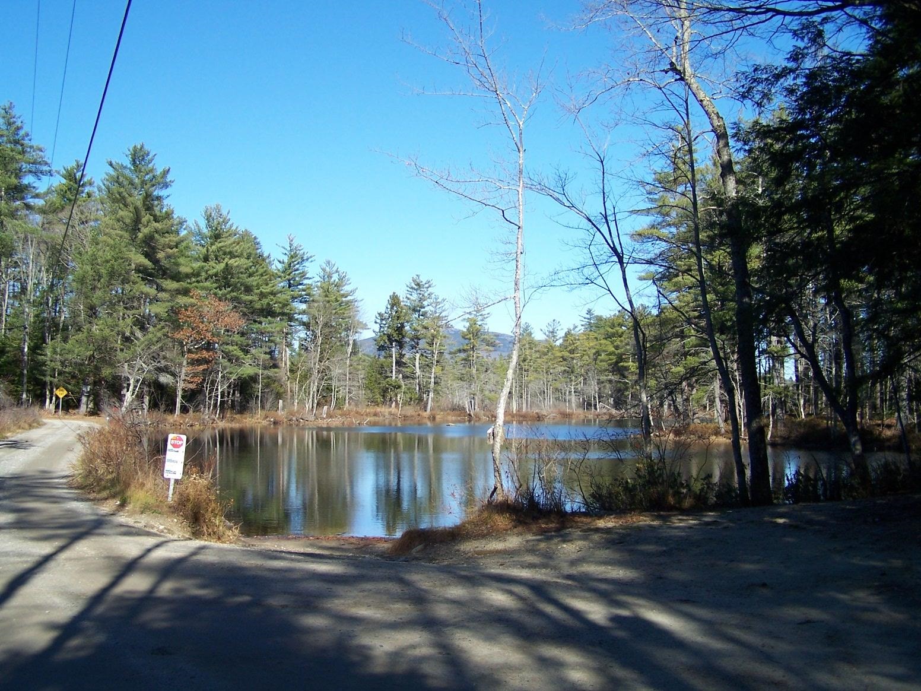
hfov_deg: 49.0
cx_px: 460
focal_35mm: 38
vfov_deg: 37.7
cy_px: 346
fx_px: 1011
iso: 80
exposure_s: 1/1000
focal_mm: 6.3
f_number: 2.8
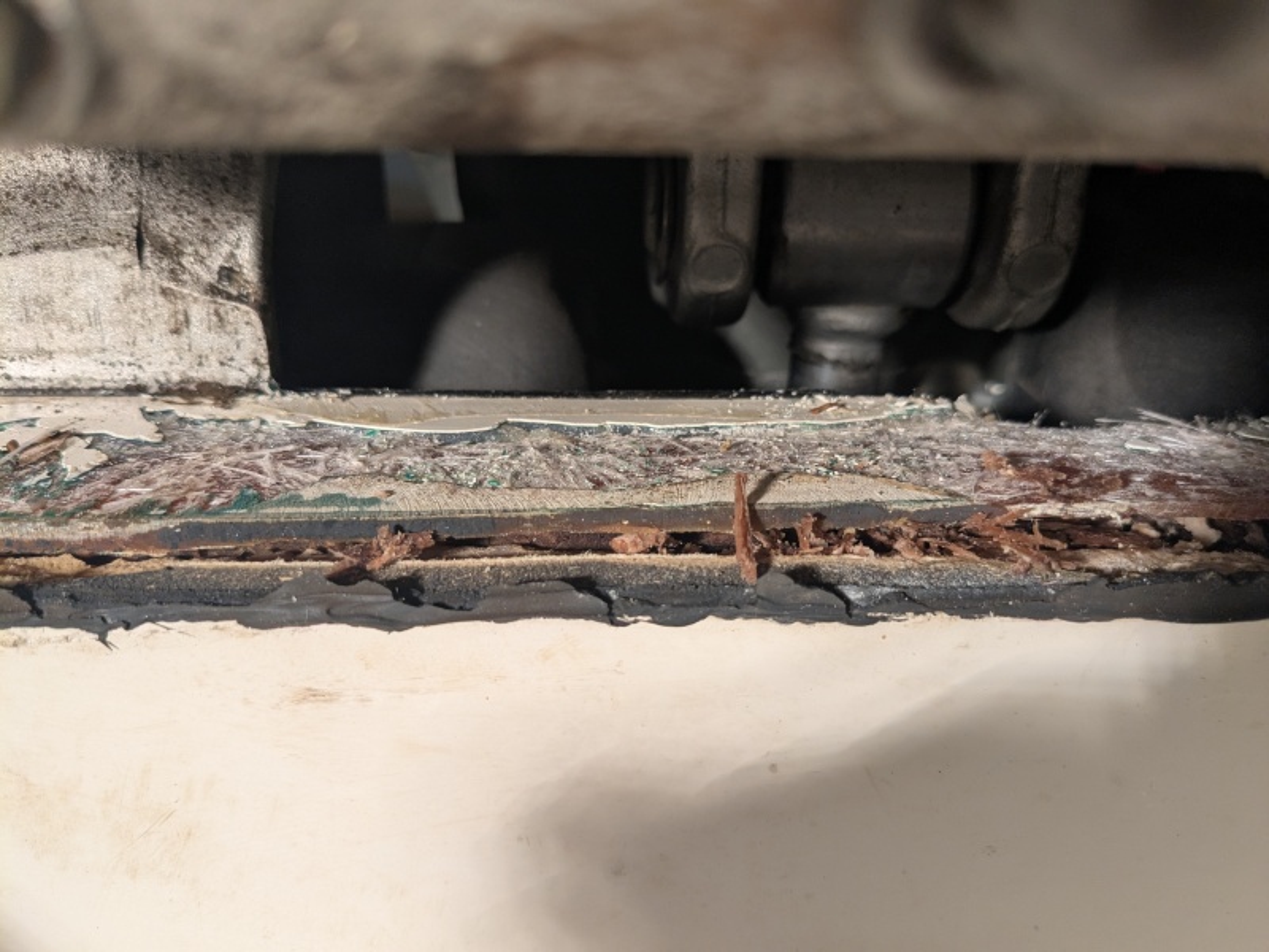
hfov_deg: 65.3
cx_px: 634
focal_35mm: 27
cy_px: 476
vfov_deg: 51.4
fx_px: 990
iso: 74
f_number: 1.73
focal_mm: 4.38
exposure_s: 1/120
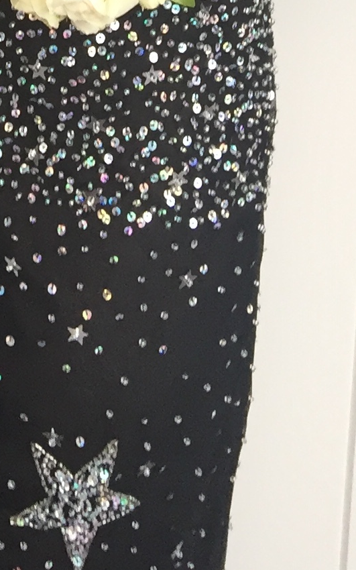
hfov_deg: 10.9
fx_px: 1832
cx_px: -99
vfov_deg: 15.4
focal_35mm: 118
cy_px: -440
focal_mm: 4.15
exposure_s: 1/33
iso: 40
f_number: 2.2
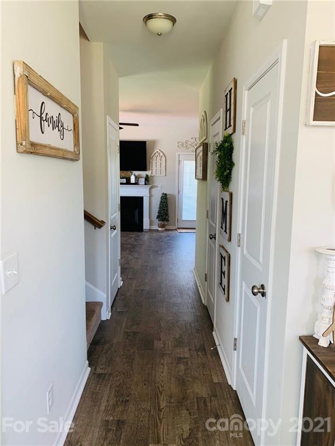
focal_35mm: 26
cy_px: 223
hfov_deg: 53.1
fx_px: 335
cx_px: 168
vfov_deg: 67.3
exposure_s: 1/60
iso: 125
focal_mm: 4.25
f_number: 1.8
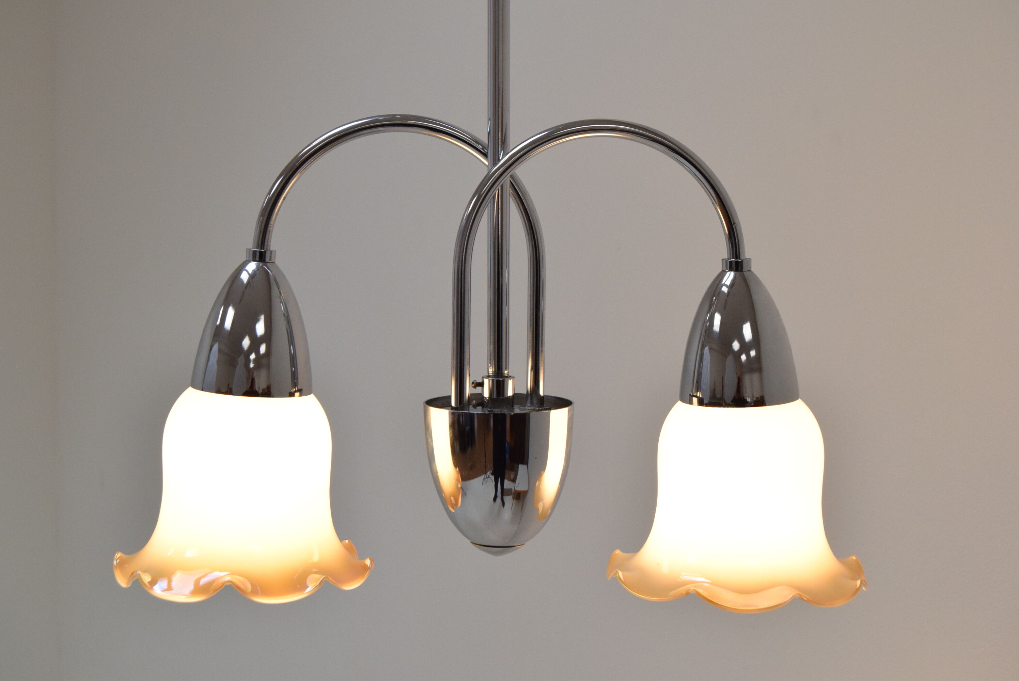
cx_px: 510
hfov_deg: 33.4
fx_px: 1700
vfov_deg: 22.7
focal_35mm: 60
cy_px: 340
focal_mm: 40
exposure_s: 1/250
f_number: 8
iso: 1600
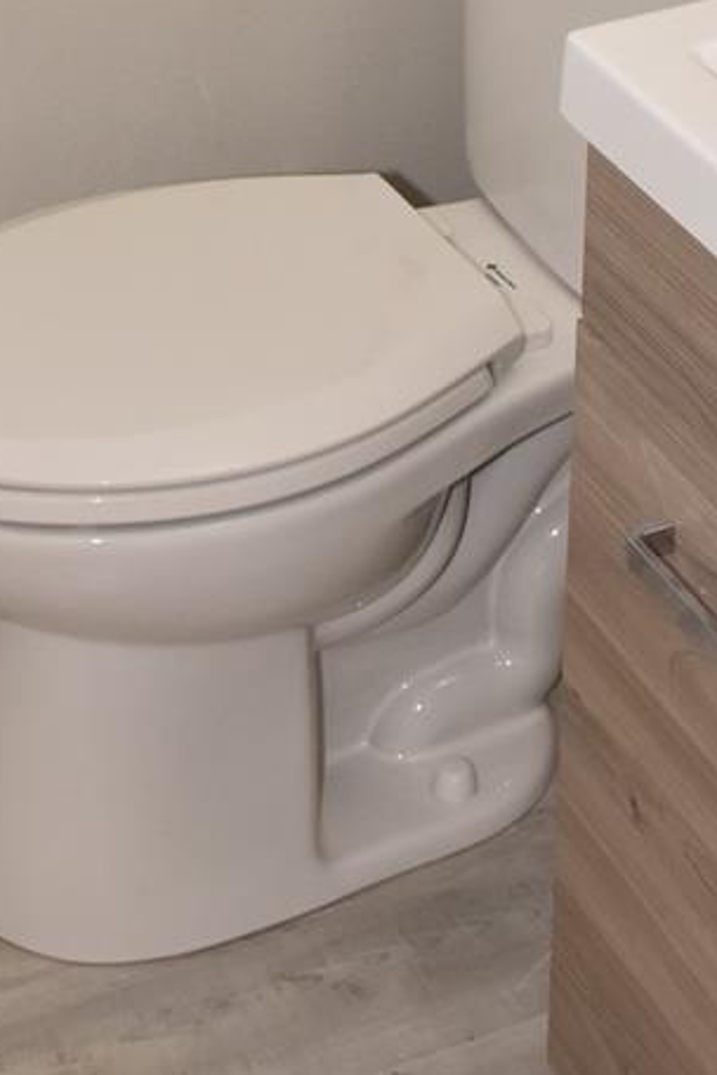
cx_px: 229
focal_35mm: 91
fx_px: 2718
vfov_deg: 20.6
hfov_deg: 15.0
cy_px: -273
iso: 640
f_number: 5.6
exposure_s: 1/125
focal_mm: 18
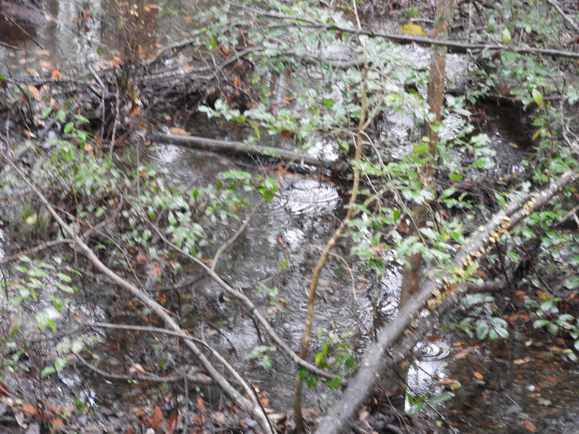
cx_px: 290
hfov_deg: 17.1
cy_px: 217
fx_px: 1924
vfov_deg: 12.9
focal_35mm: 115
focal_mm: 20.6
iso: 400
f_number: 5
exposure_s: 1/20
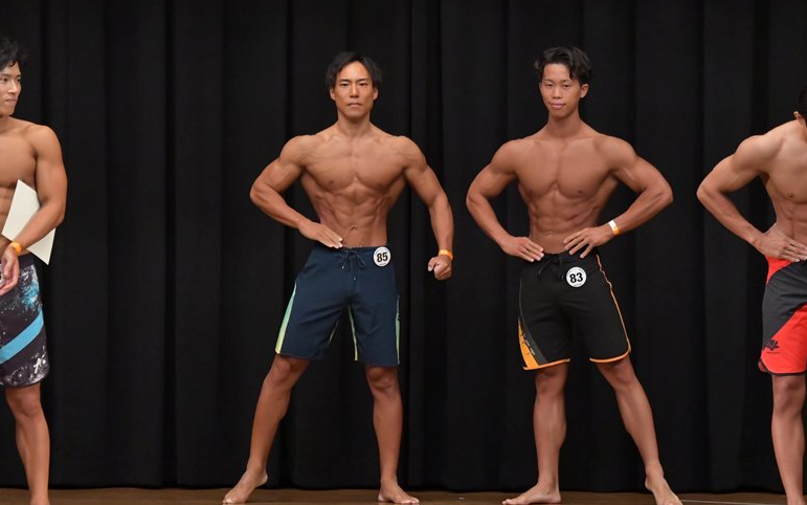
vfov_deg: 5.0
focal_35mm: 261
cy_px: 265
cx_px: 404
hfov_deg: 8.0
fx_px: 5741
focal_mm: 170
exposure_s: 1/400
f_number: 5.6
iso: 6400
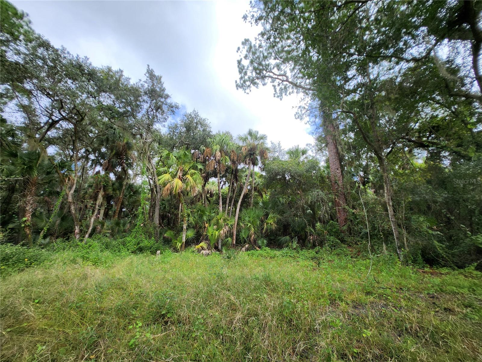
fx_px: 181
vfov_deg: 89.9
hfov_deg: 106.2
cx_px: 241
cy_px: 181
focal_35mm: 13
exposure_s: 1/598
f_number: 2.2
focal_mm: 1.74
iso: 32
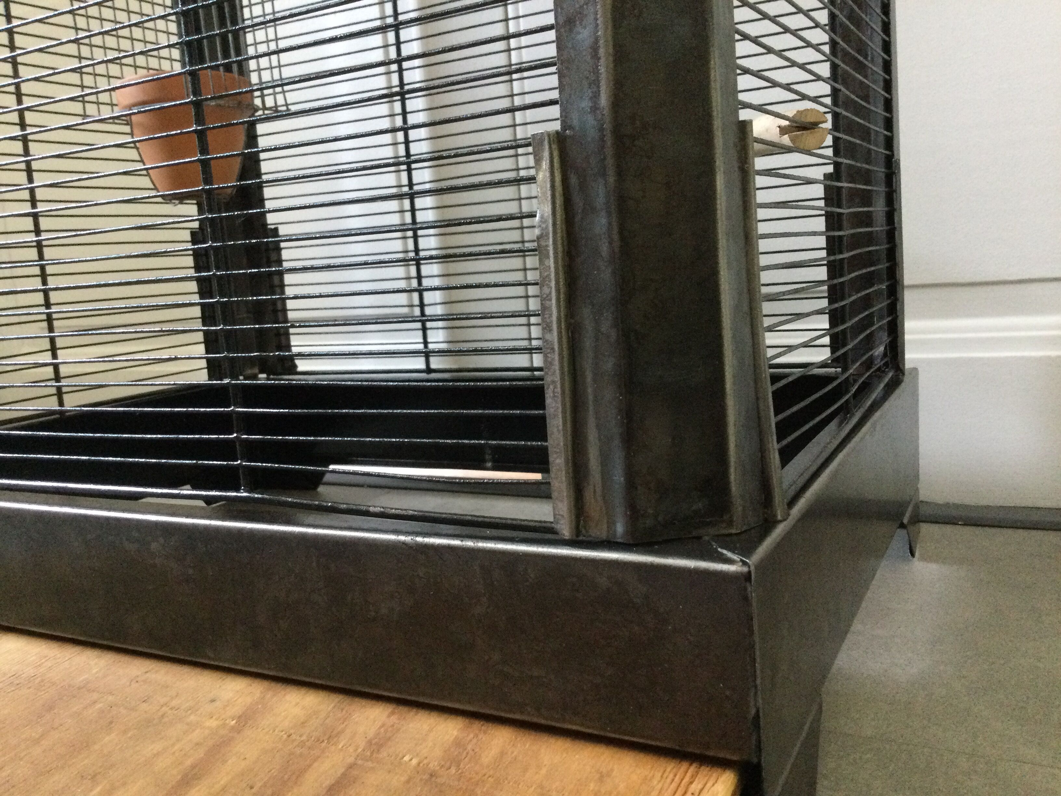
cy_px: 398
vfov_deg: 45.4
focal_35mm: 31
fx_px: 950
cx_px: 530
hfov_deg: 58.4
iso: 250
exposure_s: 1/25
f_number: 2.4
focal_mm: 3.3
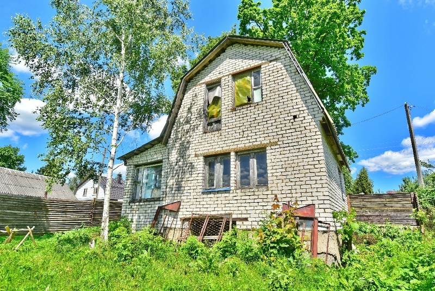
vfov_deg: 62.0
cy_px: 146
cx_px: 218
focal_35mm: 20
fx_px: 242
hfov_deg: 84.0
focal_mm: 20
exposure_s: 1/800
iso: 160
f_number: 5
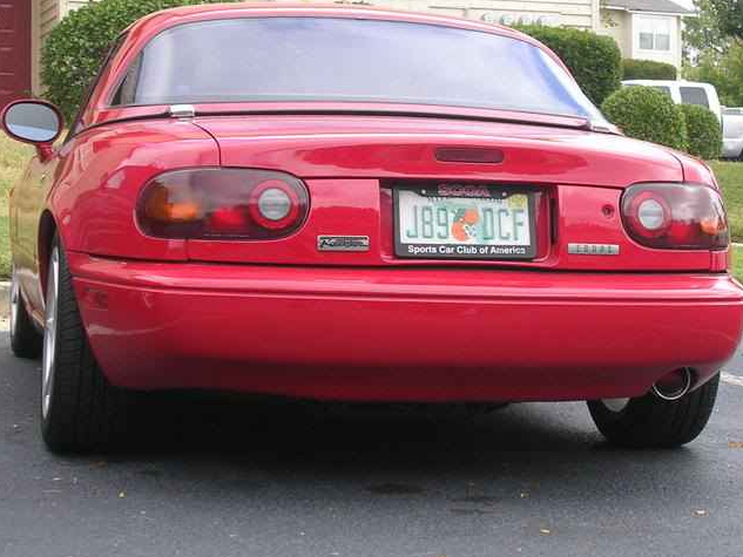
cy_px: 231
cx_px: 427
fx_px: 1954
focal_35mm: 91
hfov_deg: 21.5
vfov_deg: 16.2
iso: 50
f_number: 3.7
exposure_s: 1/183
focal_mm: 10.9
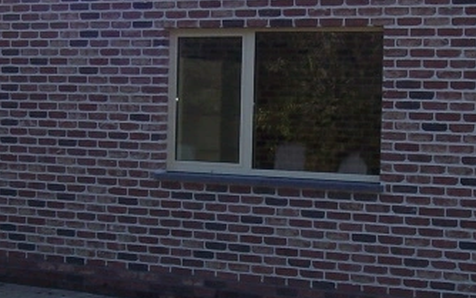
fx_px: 1259
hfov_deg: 21.4
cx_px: 259
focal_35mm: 97
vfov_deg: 13.5
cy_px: 173
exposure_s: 1/250
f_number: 5.6
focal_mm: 5.6
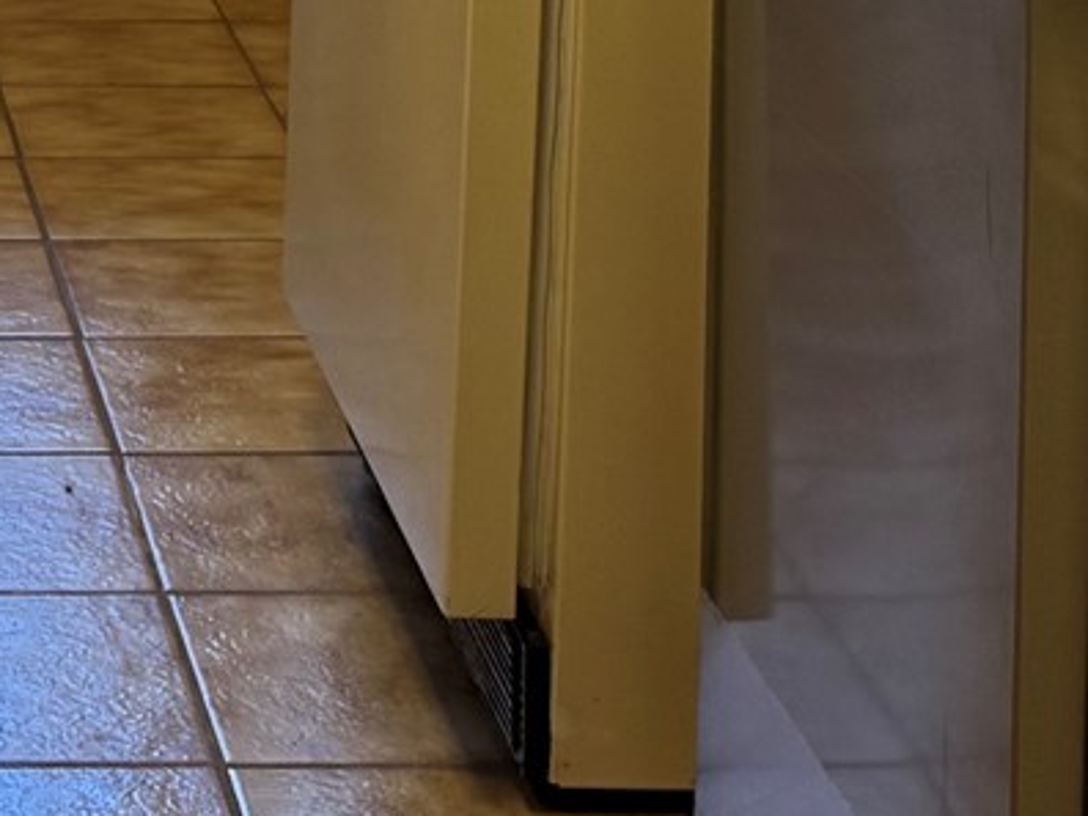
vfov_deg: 11.4
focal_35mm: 124
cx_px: -231
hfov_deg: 15.3
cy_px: -489
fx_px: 3897
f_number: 1.78
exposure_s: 1/120
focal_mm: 6.76
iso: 125
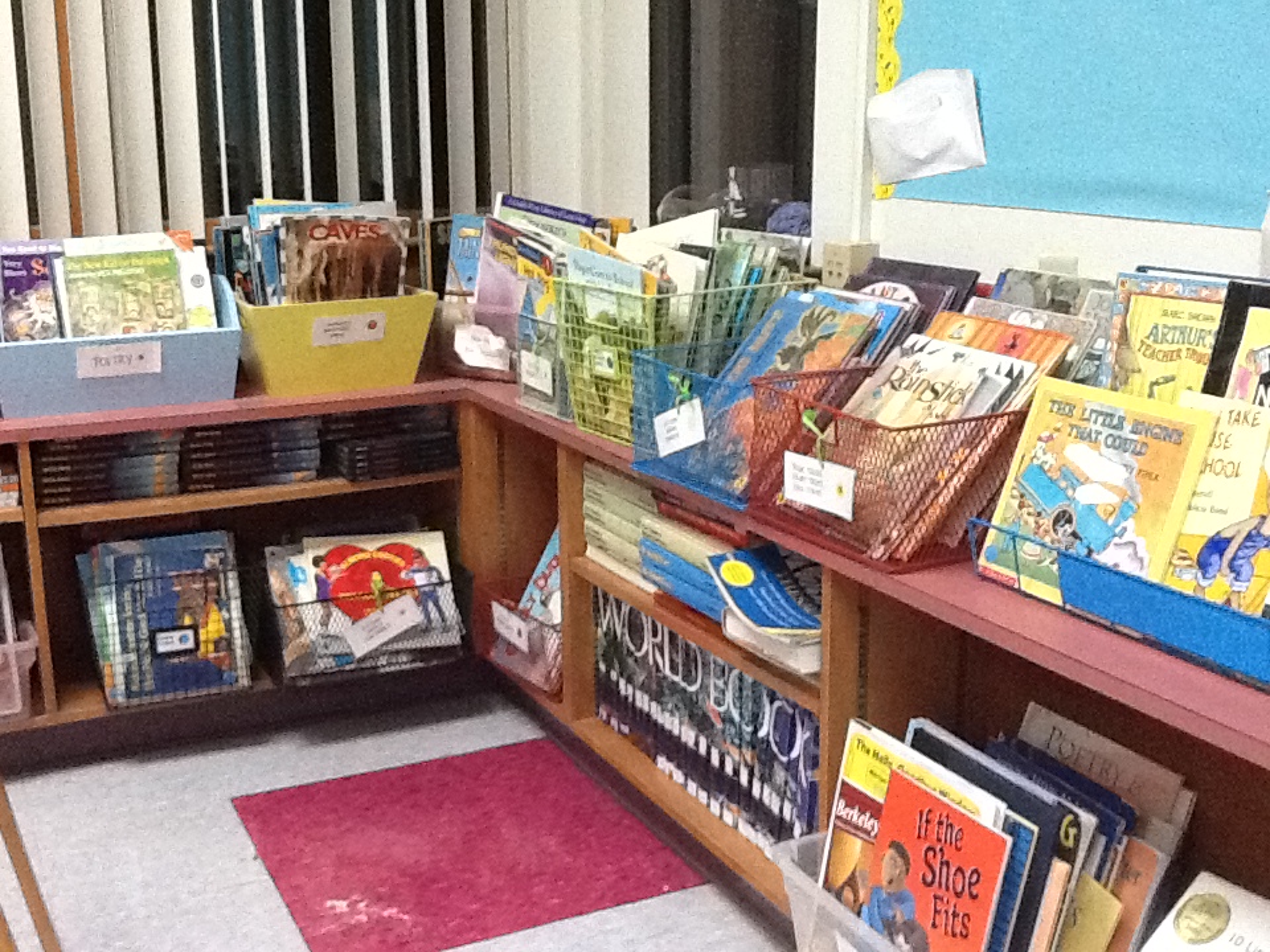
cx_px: 635
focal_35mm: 44
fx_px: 1614
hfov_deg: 42.9
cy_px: 476
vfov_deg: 32.9
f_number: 2.4
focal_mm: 2.03
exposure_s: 1/24
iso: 400
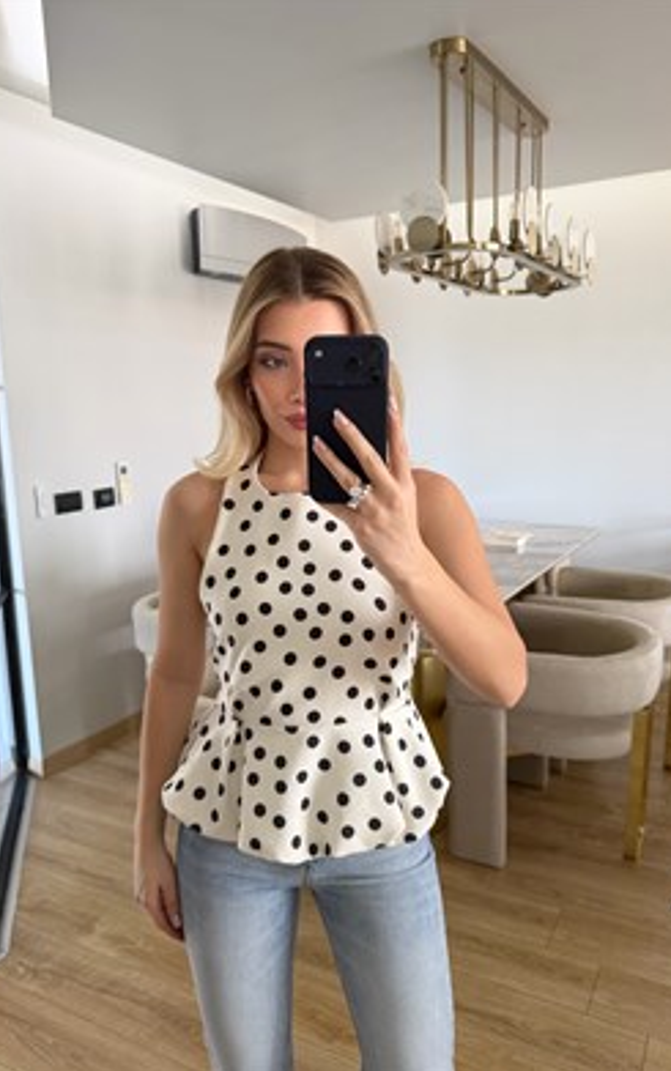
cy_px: 540
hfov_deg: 47.7
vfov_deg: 70.4
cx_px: 331
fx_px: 759
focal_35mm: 26
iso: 200
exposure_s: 1/69
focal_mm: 6.76
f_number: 1.78
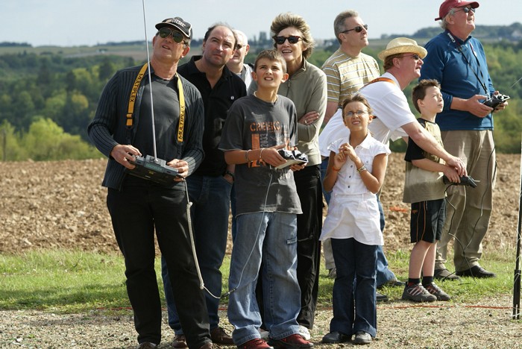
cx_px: 261
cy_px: 174
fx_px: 2177
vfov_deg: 9.2
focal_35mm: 150
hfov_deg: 13.7
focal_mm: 100
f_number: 5.6
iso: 100
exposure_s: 1/320
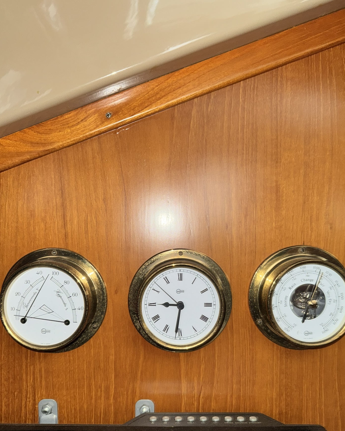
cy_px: 250
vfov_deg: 61.9
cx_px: 179
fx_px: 357
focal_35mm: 28
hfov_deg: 51.5
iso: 50
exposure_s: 1/4
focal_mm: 6.76
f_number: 1.78
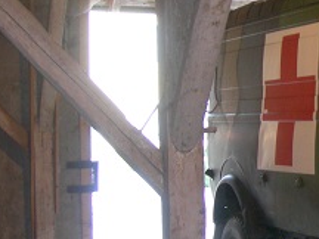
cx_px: 450
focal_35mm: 108
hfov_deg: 16.8
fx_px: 995
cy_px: 166
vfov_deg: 13.7
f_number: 2.8
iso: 200
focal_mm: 7.8
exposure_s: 1/5.3
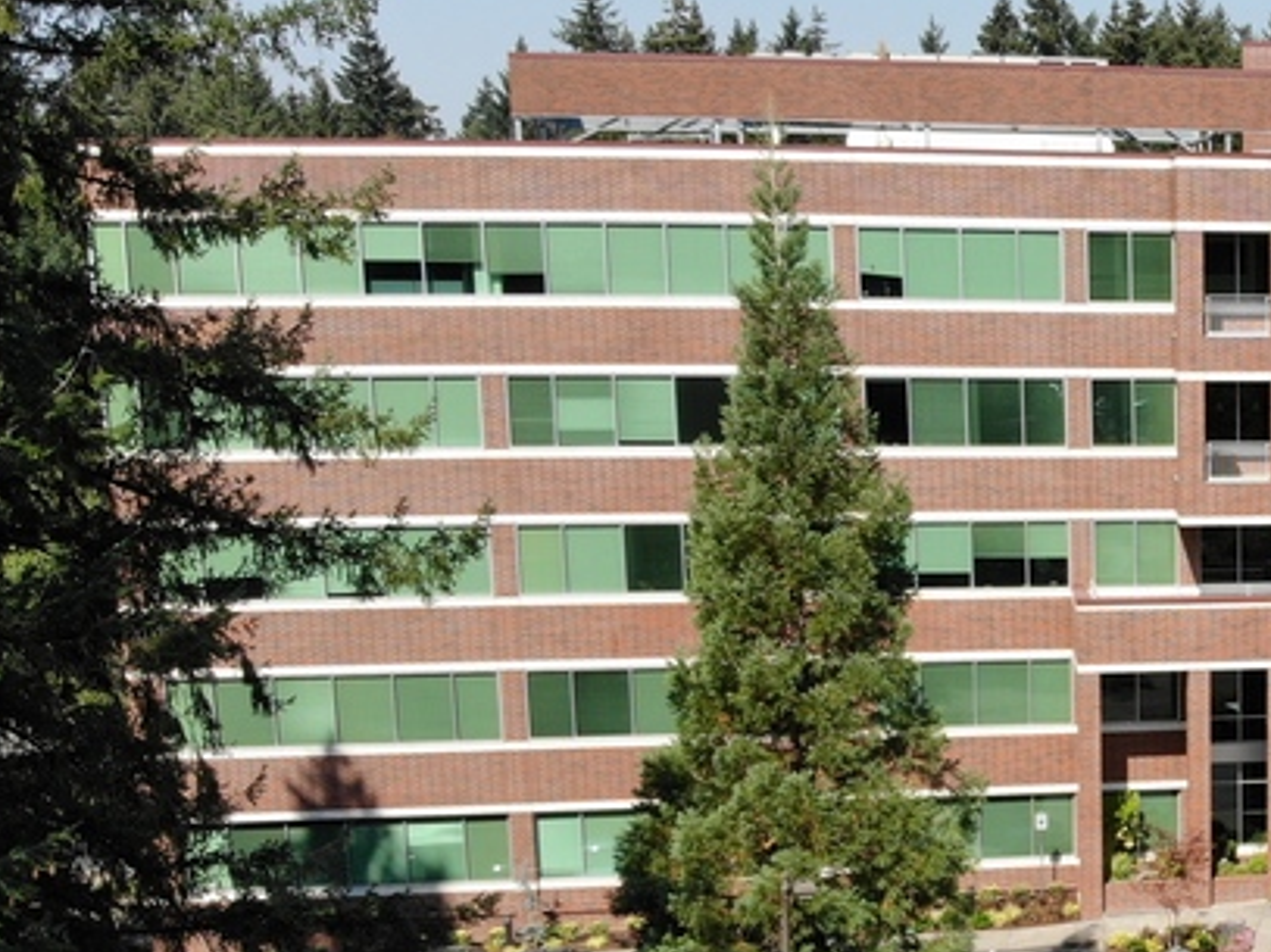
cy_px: 674
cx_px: 1315
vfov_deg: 24.6
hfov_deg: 30.1
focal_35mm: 59
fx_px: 2166
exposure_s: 1/847
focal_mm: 4.5
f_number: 2.8
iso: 100
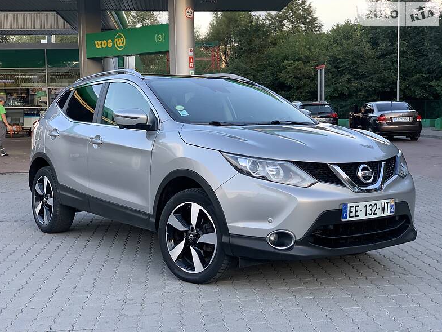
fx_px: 677
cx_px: 222
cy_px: 164
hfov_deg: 36.2
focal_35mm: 53
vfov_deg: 27.5
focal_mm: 6
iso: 80
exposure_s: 1/122
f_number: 2.4
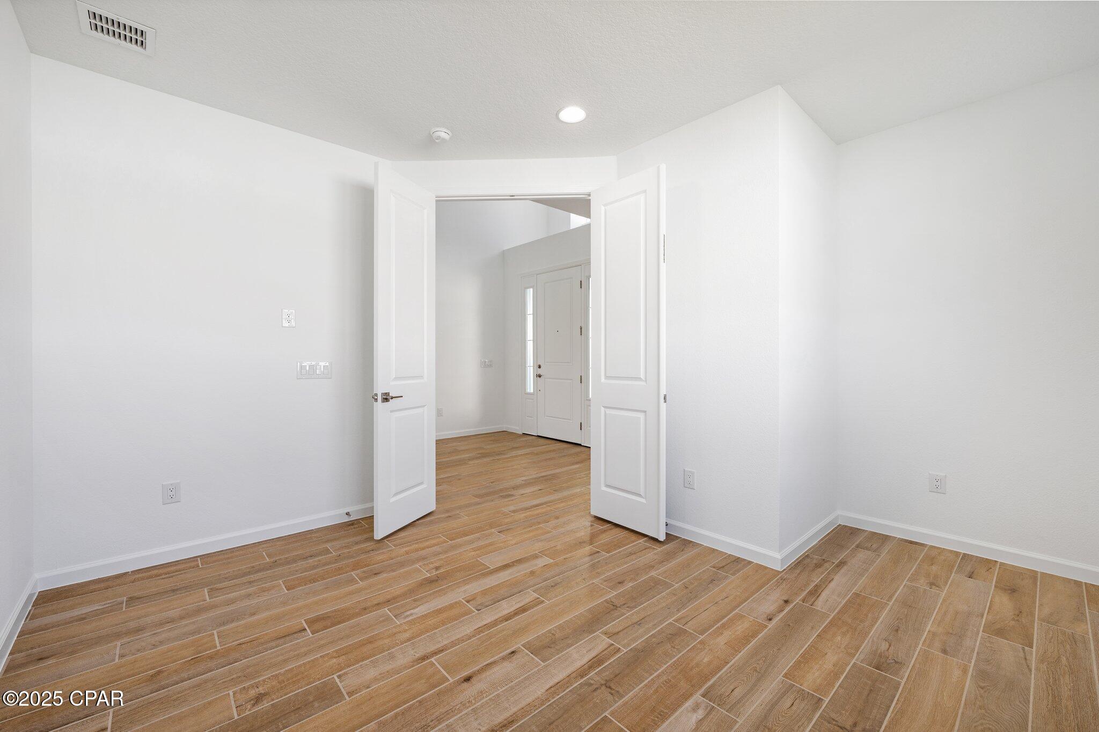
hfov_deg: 104.3
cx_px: 550
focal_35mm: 14
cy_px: 366
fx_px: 427
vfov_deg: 81.2
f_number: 10
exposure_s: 1/6
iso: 500
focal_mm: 14
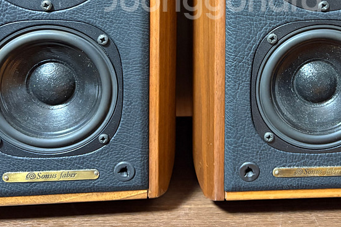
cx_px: 212
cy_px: 2
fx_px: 464
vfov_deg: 26.1
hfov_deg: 40.1
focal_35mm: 49
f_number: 1.6
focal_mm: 5.96
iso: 800
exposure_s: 1/30
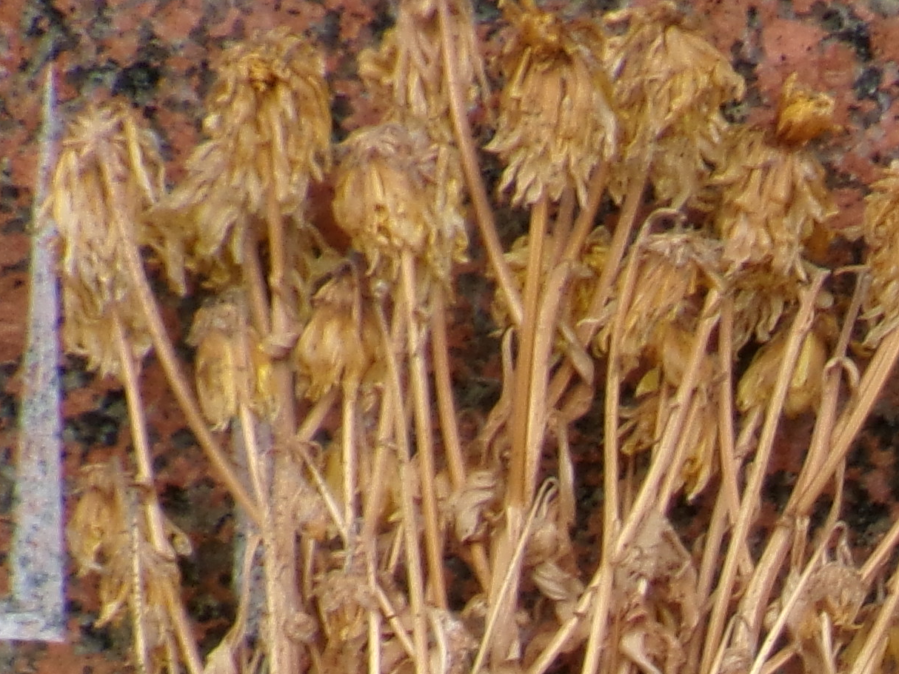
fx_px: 13995
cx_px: 1675
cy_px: 1252
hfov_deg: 3.7
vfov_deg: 2.7
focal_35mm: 539
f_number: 6.3
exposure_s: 1/70
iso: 100
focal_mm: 25.5
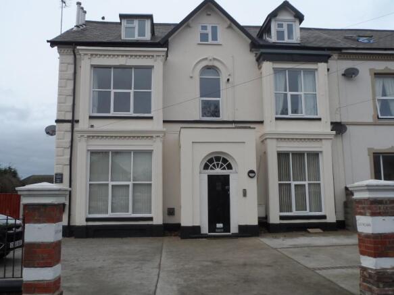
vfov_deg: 44.1
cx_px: 197
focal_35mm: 32
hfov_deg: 56.8
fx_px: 364
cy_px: 148
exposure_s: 1/125
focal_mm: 5.3
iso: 80
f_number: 3.4
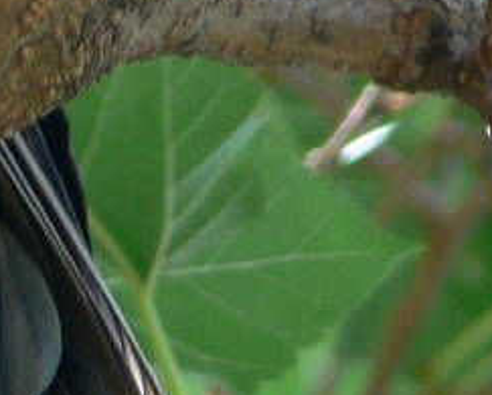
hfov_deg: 0.7
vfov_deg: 0.6
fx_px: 39305
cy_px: -403
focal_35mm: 2696
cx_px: -622
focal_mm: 88.8
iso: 80
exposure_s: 1/60
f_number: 4
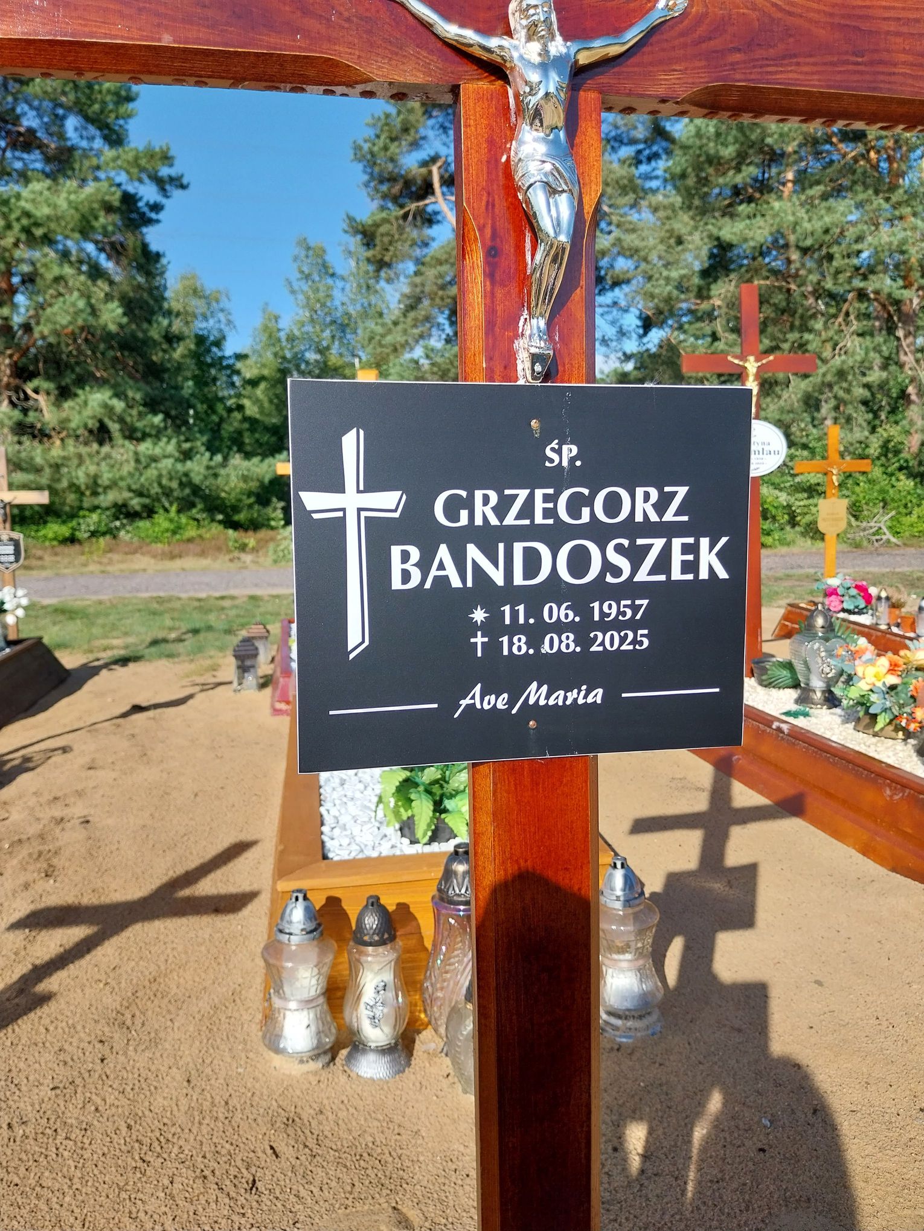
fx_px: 925
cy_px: 616
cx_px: 462
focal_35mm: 26
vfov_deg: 67.3
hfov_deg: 53.1
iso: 25
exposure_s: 1/729
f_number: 1.8
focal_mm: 4
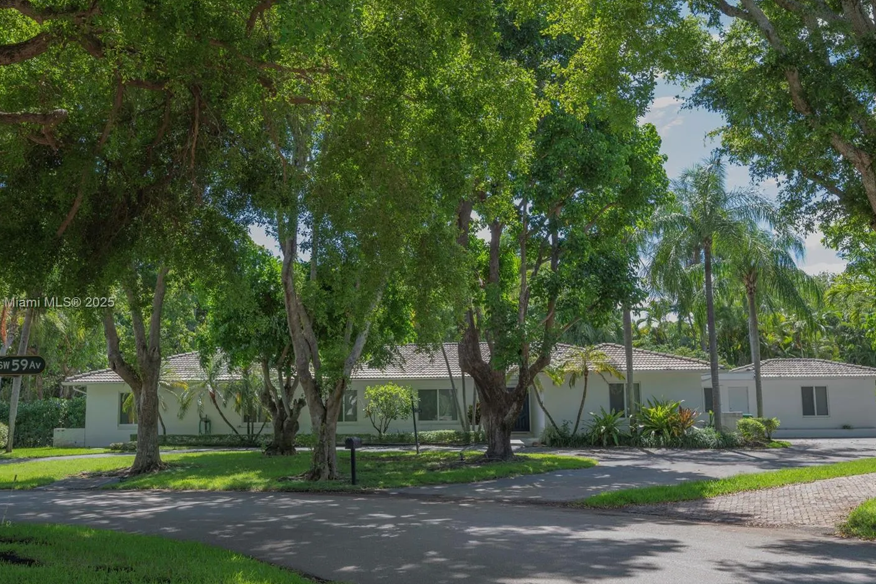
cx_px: 413
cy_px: 303
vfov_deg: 38.9
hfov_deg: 55.8
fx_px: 827
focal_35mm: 34
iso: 110
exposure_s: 1/30
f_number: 10
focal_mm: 30
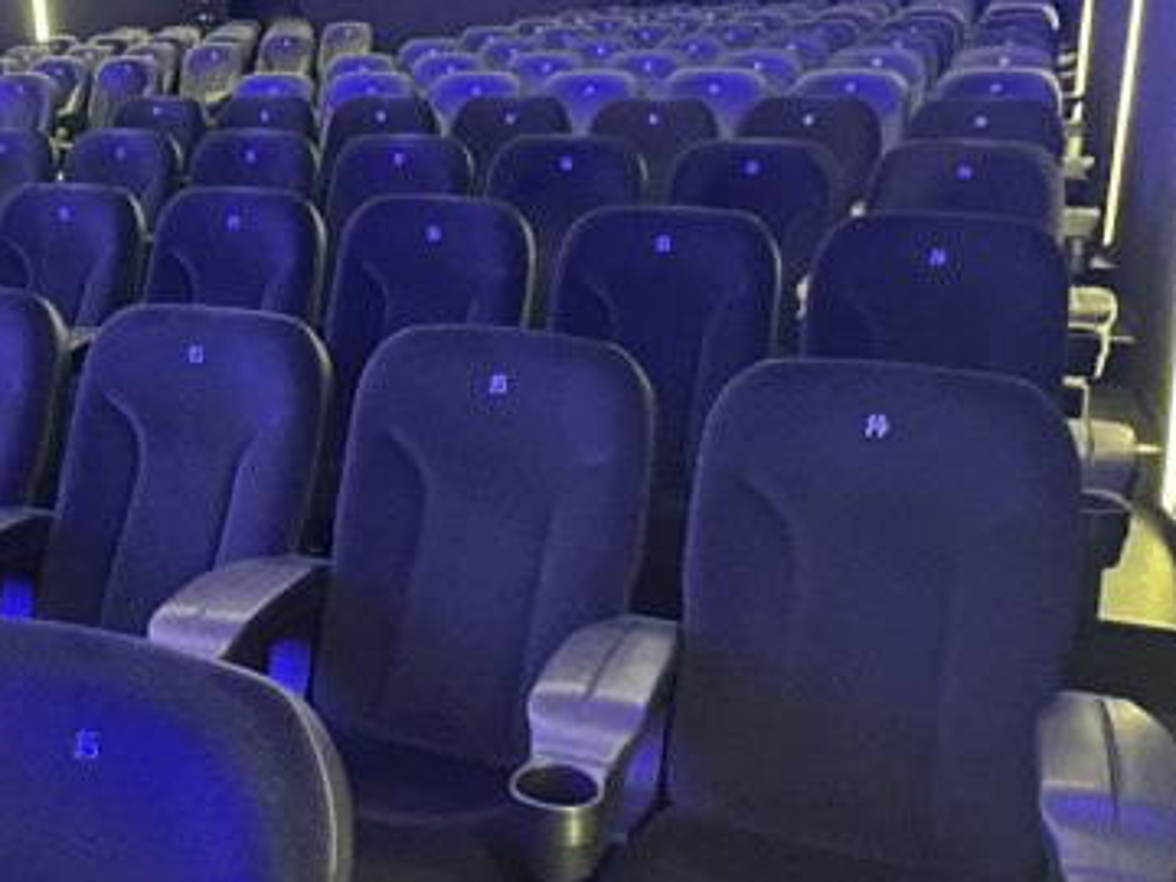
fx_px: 1427
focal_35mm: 42
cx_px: 245
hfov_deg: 42.9
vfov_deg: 34.2
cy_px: 353
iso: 1000
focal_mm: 2.22
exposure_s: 1/10
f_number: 2.2
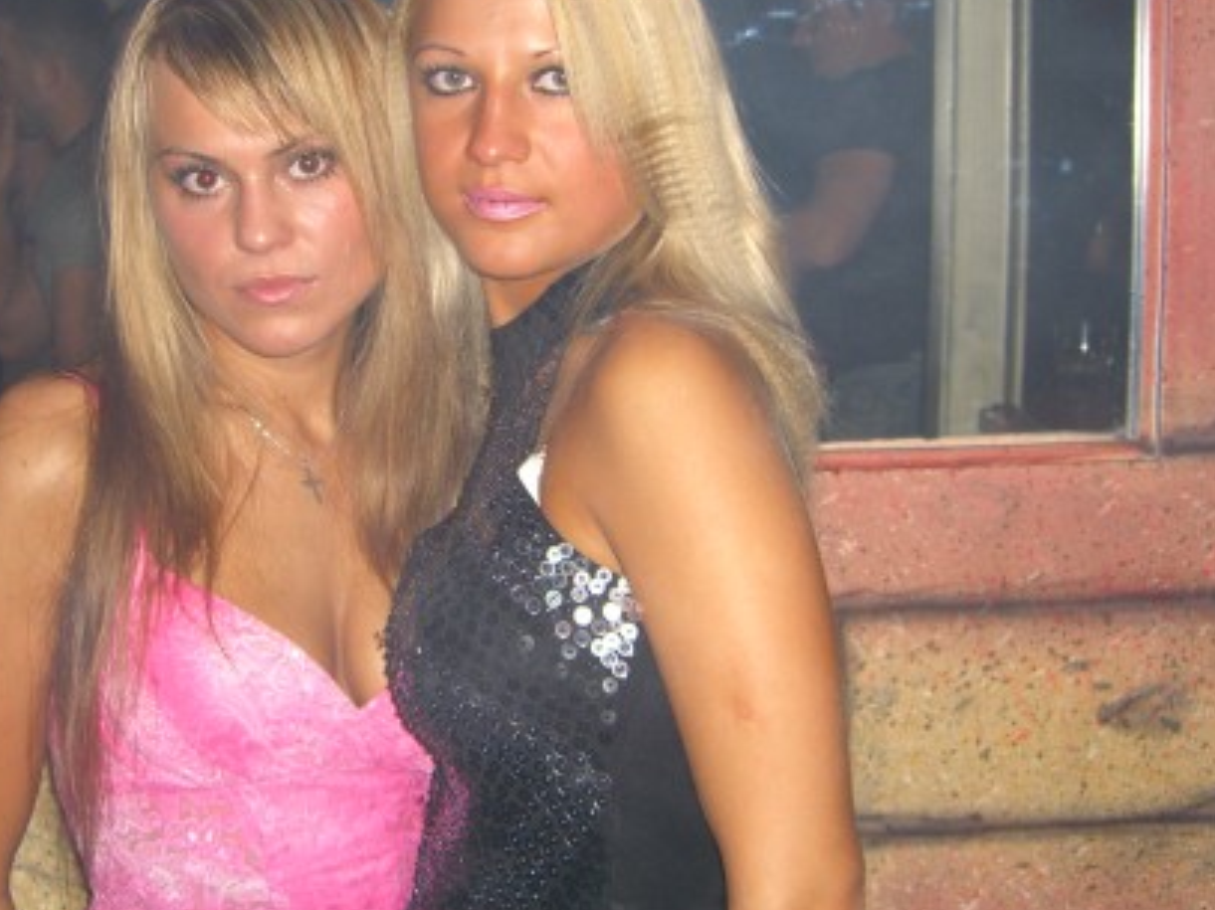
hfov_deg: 34.2
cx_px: 469
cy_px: 340
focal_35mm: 56
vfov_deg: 26.0
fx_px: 1965
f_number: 2.8
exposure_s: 1/60
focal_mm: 7.9
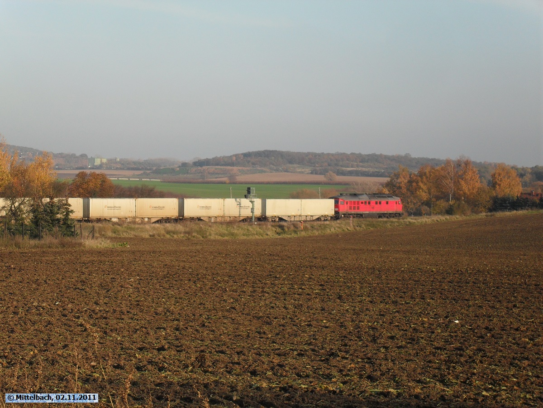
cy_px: 204
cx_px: 272
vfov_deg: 14.1
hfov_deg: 18.7
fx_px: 1647
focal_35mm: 105
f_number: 5.2
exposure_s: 1/250
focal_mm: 18.6
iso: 100
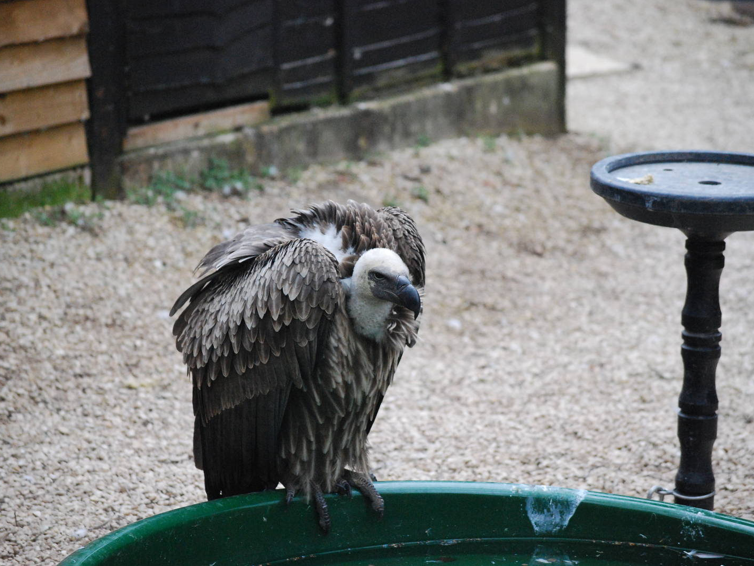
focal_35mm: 159
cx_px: 366
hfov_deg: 12.4
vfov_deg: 9.3
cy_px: 283
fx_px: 3463
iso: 1600
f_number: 4.5
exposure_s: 1/250
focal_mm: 98
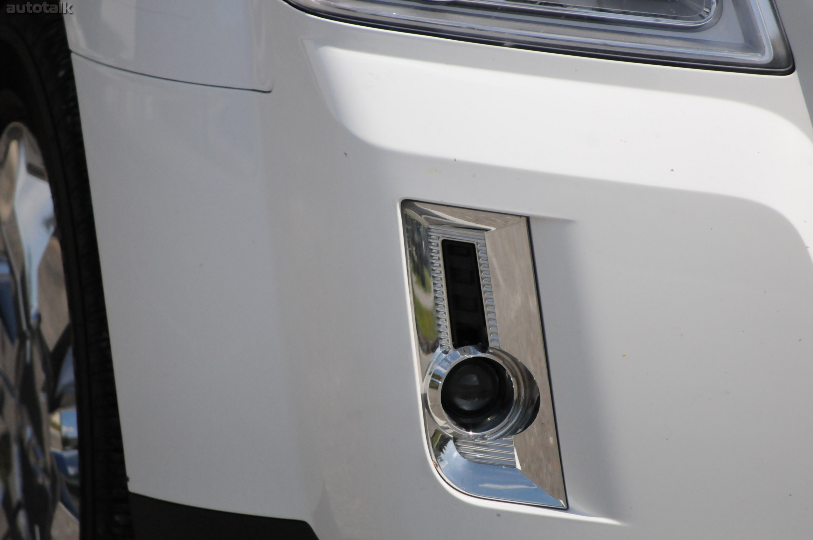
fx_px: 6767
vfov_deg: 4.6
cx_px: 406
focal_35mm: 300
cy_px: 270
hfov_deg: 6.9
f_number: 7.1
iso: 1800
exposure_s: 1/8000
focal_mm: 200
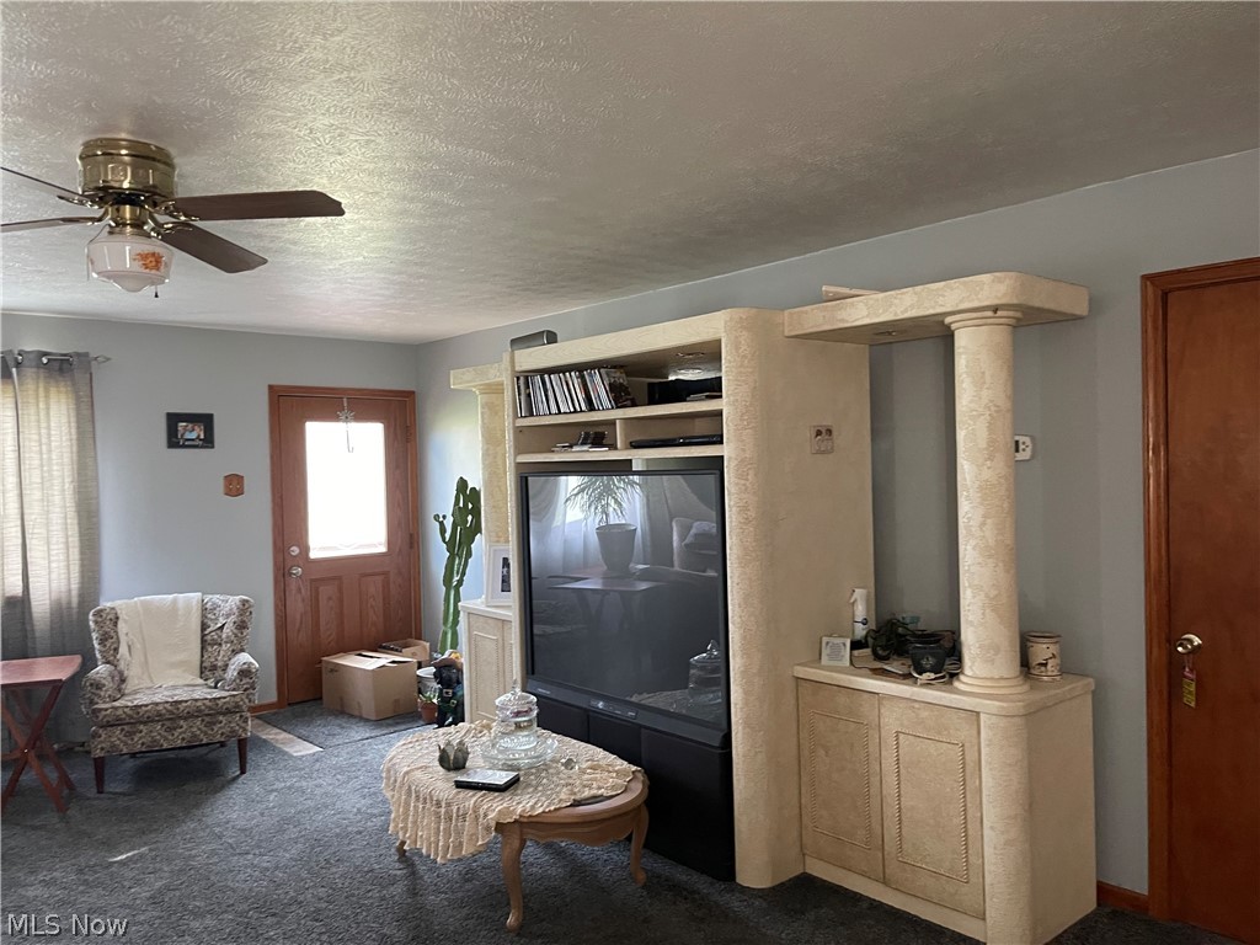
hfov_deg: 67.3
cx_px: 630
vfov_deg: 53.1
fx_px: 946
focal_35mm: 26
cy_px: 472
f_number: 1.6
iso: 400
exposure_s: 1/60
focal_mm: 5.1
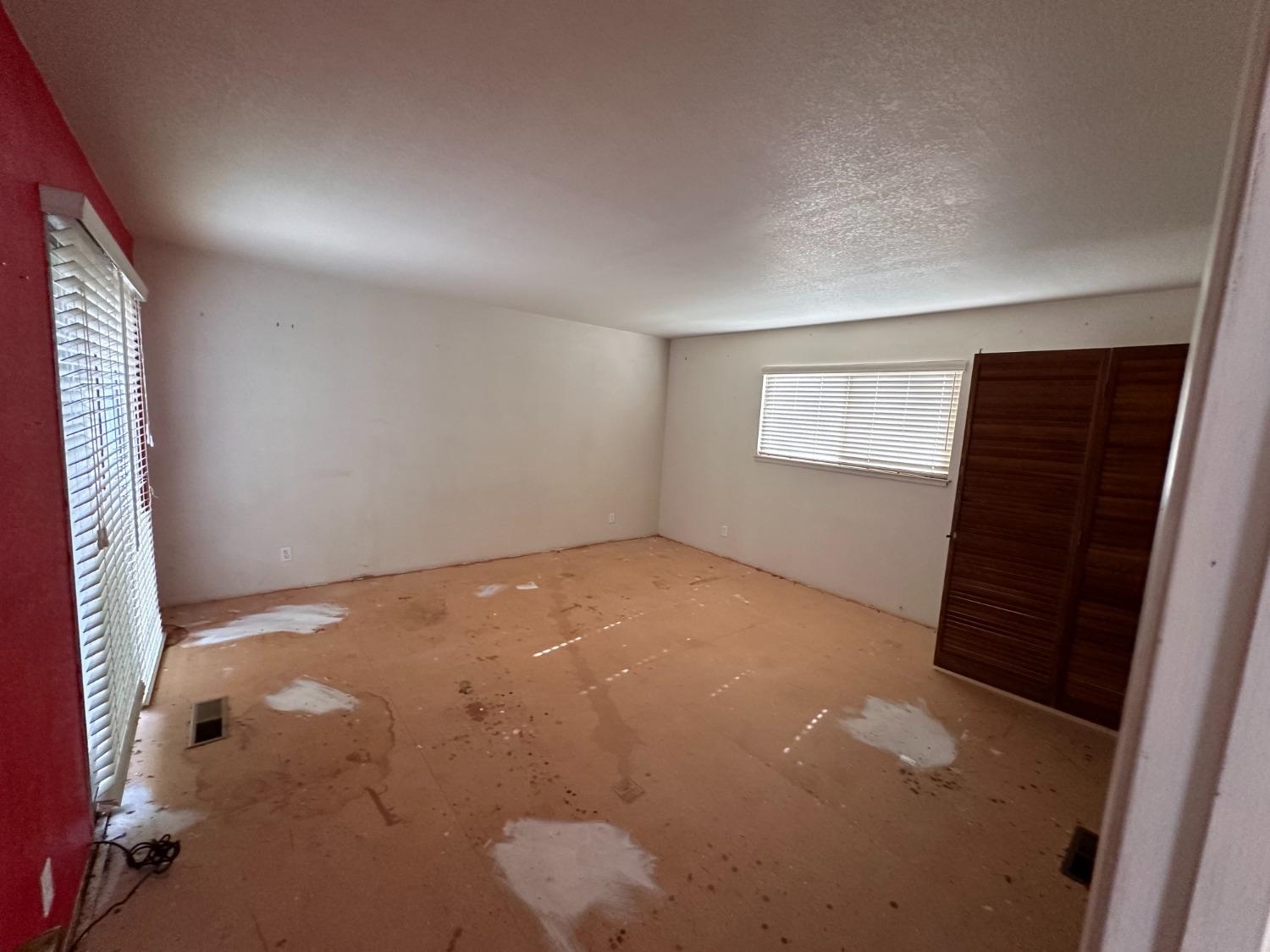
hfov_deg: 102.1
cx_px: 635
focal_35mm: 14
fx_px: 514
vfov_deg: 85.7
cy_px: 476
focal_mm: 2.22
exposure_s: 1/84
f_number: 2.2
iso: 320
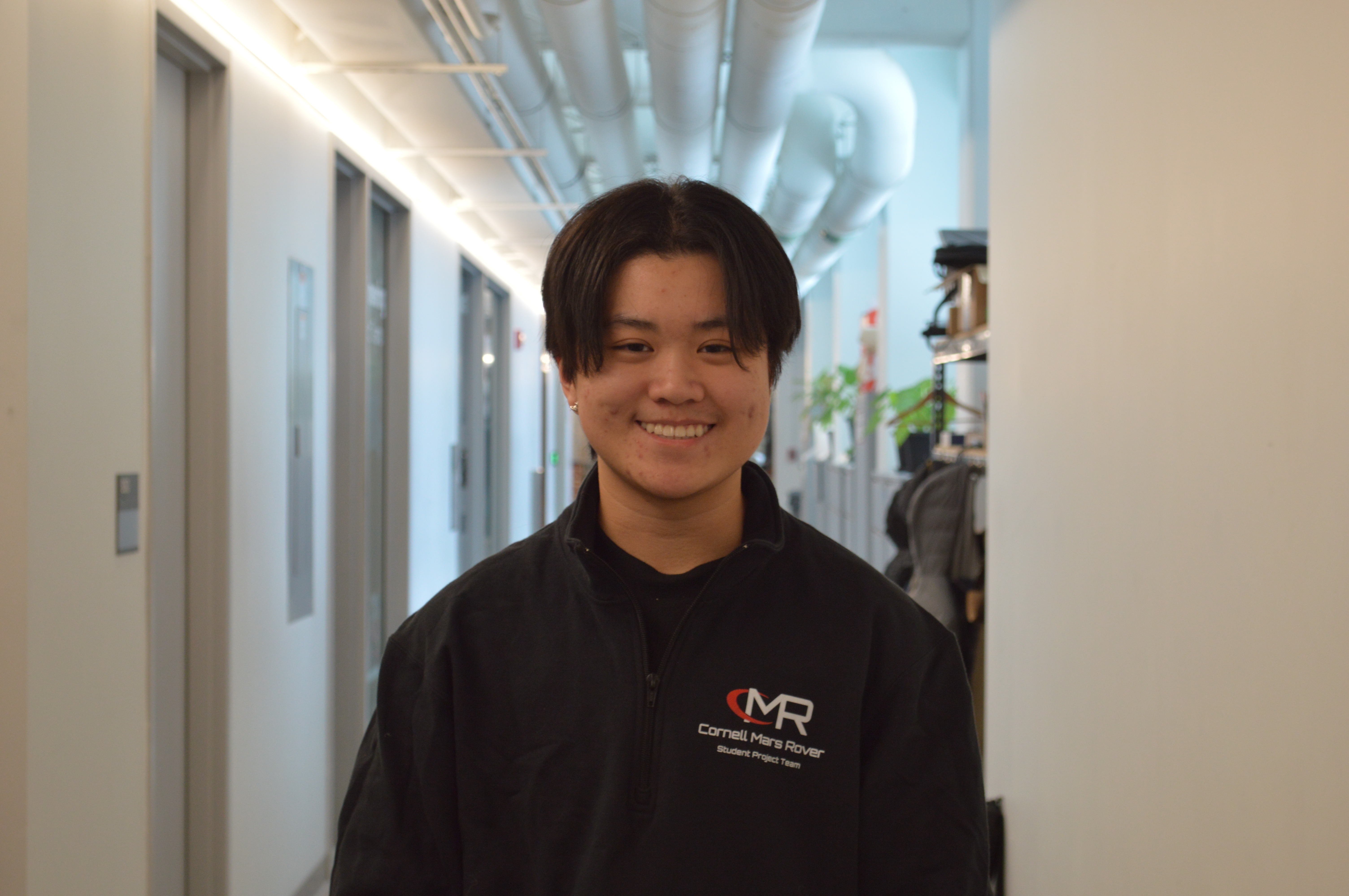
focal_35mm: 69
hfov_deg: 29.3
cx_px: 674
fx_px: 2583
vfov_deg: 19.7
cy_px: 448
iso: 400
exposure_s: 1/30
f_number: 5.3
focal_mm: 46
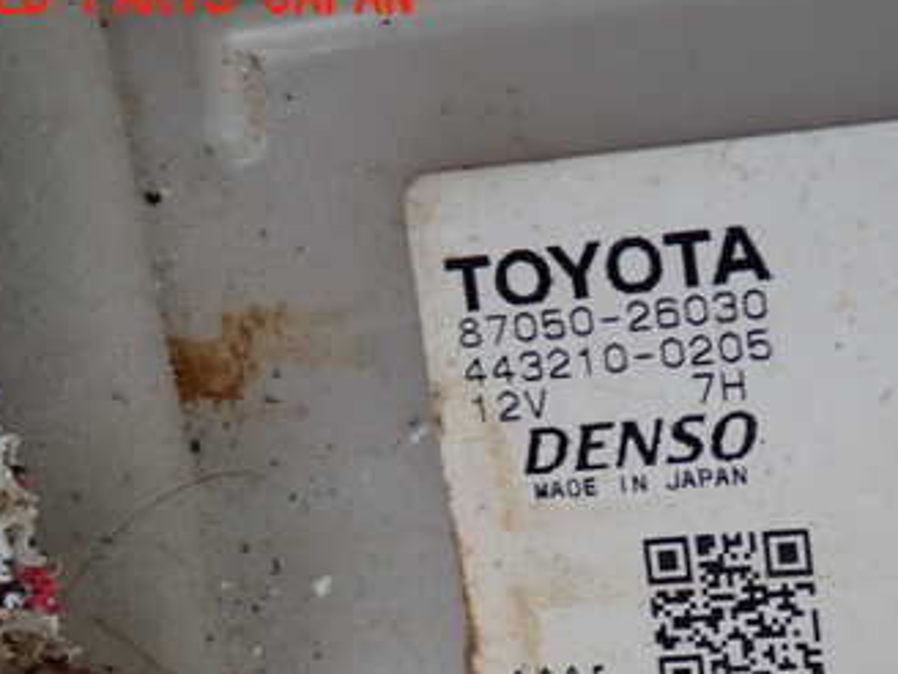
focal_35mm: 75
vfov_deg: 19.4
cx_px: 736
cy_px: 578
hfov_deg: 25.5
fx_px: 1946
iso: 100
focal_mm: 7.31
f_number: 2.8
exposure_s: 1/125
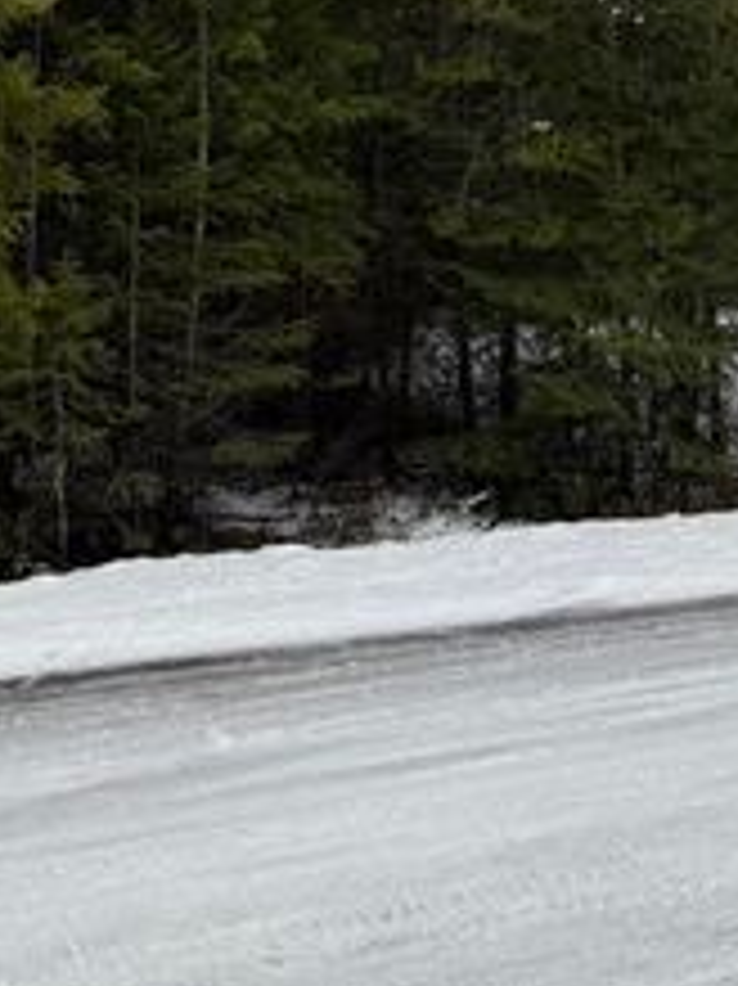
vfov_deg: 24.3
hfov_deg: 19.5
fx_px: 2077
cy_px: -182
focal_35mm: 73
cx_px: -32
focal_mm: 6.76
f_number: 1.78
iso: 80
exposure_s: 1/430
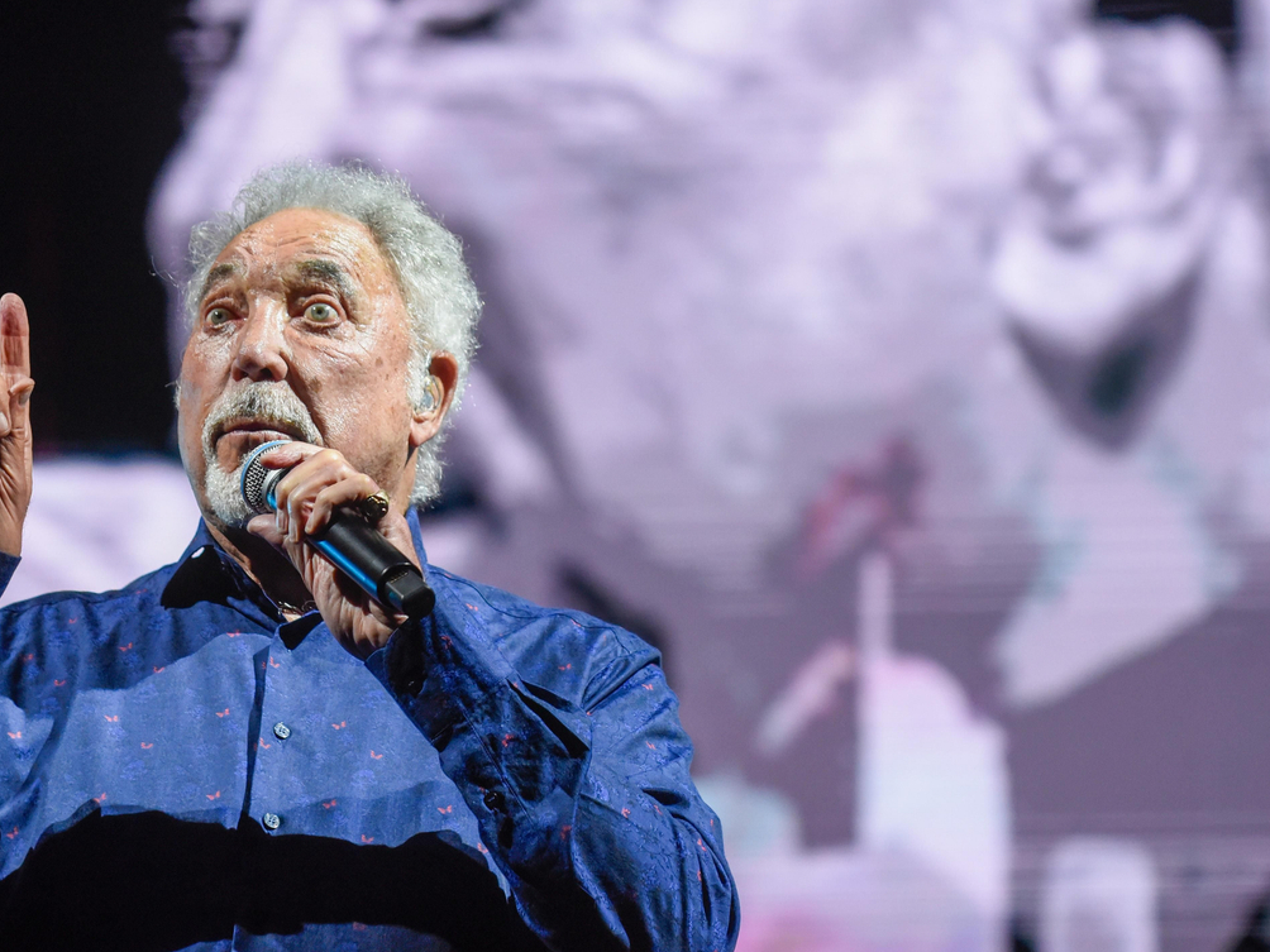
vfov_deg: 7.2
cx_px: 419
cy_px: 369
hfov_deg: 9.6
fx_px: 7594
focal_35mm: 207
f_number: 4
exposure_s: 1/500
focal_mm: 135
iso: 2500
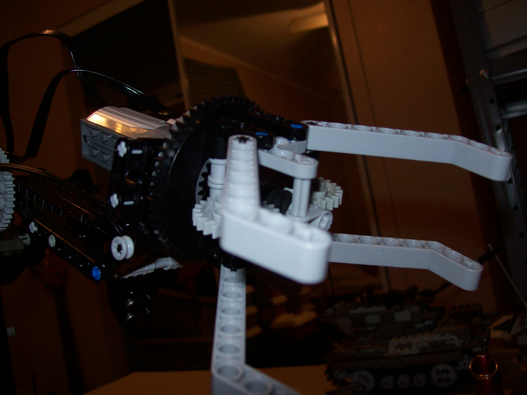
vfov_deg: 39.6
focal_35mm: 36
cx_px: 264
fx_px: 548
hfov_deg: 51.4
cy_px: 198
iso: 80
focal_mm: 6
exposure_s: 1/64
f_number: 2.7
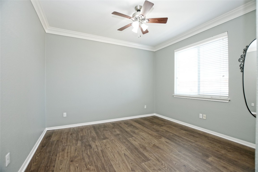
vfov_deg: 77.3
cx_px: 129
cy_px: 86
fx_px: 107
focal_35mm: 15
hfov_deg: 100.4
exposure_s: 1/40
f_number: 4.5
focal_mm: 10
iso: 320
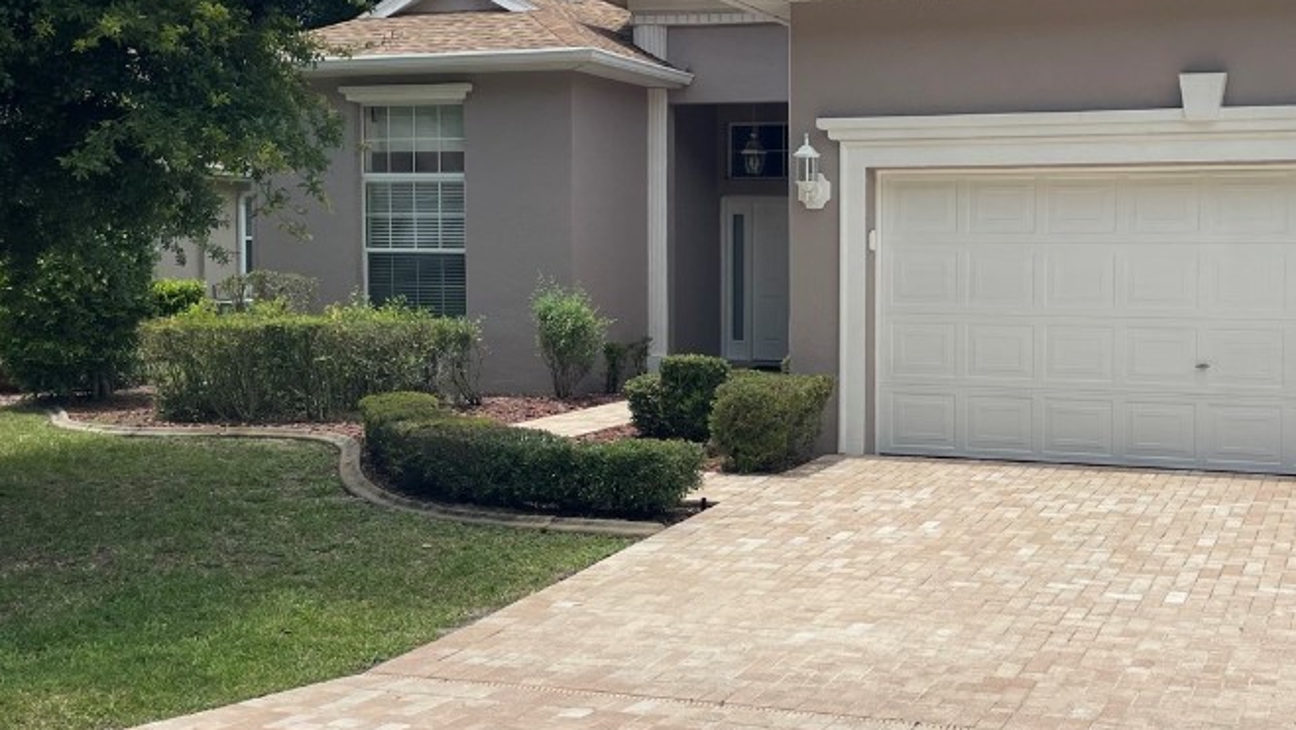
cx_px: 909
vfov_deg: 27.1
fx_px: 1512
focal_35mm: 44
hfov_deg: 45.4
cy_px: 356
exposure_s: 1/4132
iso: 32
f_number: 1.6
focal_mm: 4.2
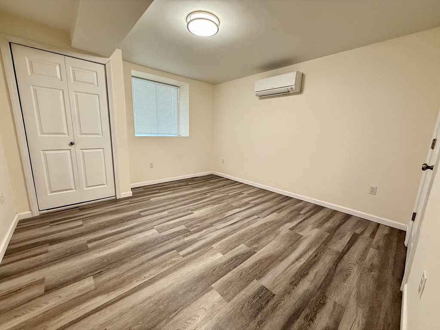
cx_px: 220
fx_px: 178
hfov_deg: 102.1
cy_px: 165
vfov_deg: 85.7
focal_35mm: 14
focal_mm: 2.22
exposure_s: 1/60
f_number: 2.2
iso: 320
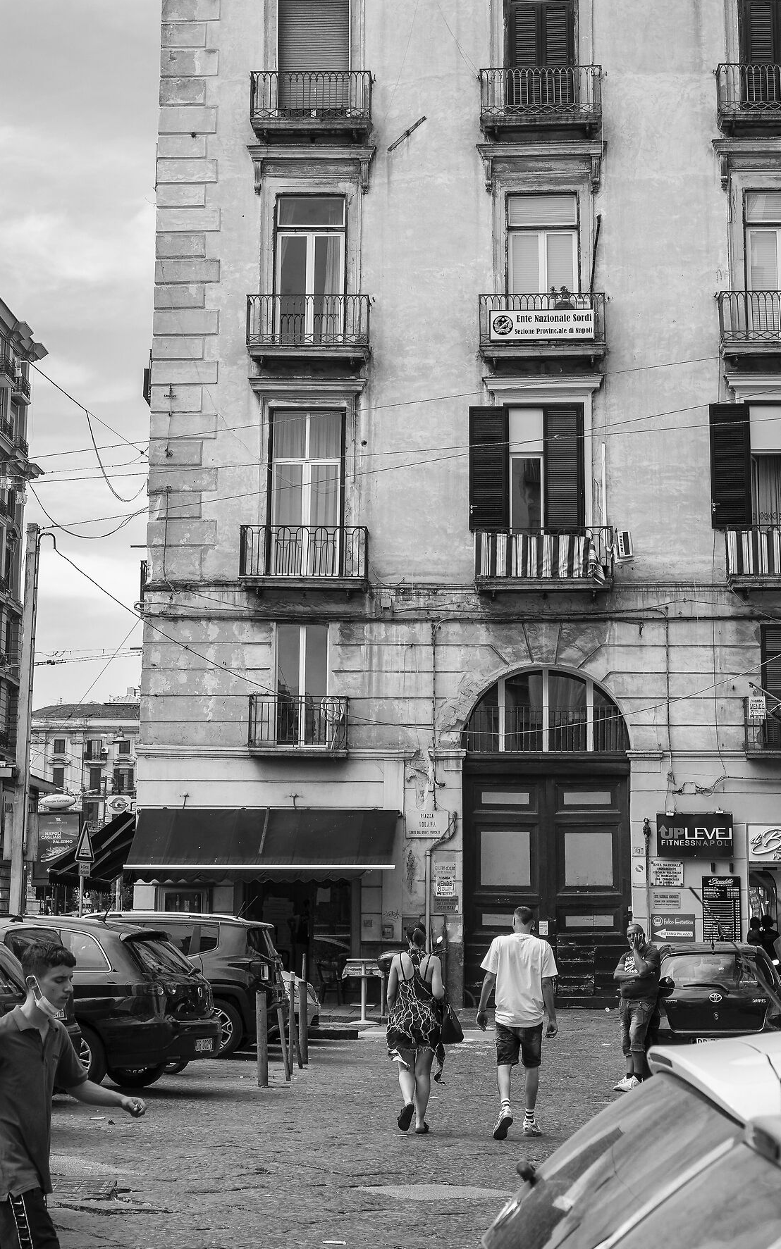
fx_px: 2350
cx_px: 346
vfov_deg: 29.6
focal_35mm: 69
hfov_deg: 18.9
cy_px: 421
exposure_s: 1/1000
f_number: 8
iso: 400
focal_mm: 50
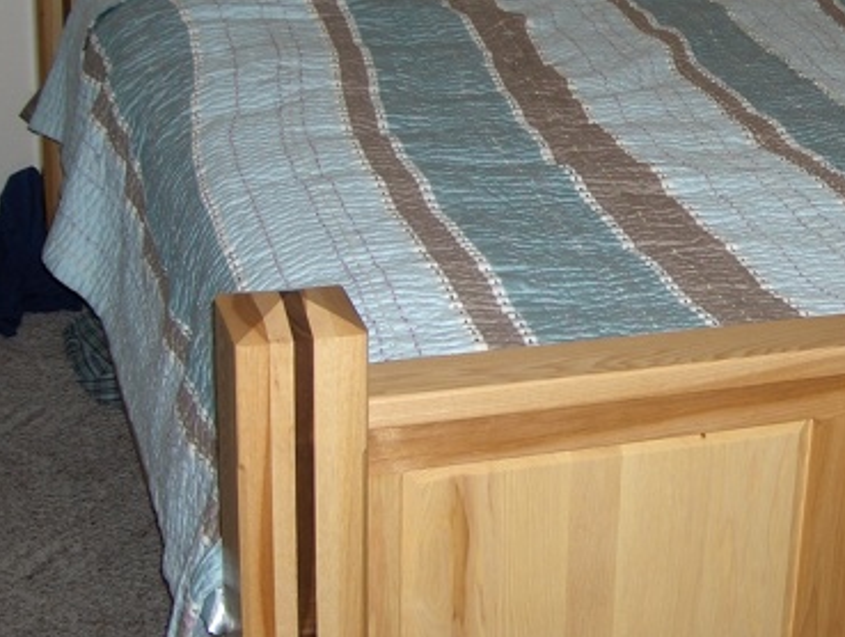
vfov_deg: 19.9
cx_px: 774
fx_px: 1809
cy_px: 198
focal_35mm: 74
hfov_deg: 25.4
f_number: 2.8
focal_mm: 8
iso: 100
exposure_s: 1/60
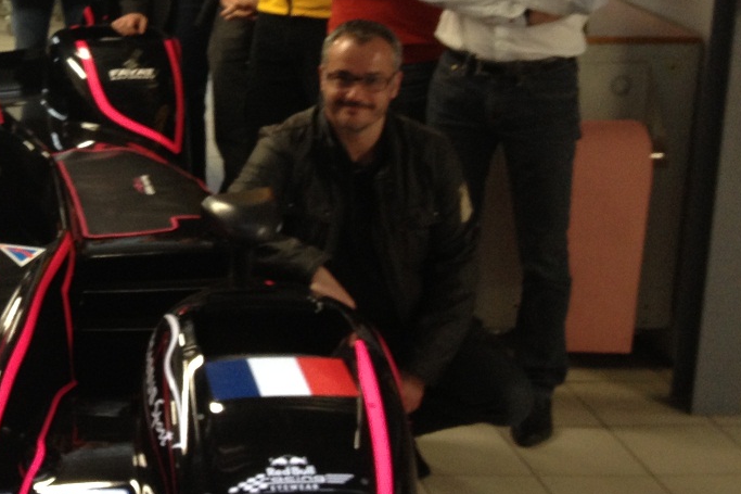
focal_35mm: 87
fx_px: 1790
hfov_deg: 21.8
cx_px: -130
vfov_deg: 15.6
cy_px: 96
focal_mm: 4.28
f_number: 2.4
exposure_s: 1/20
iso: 80
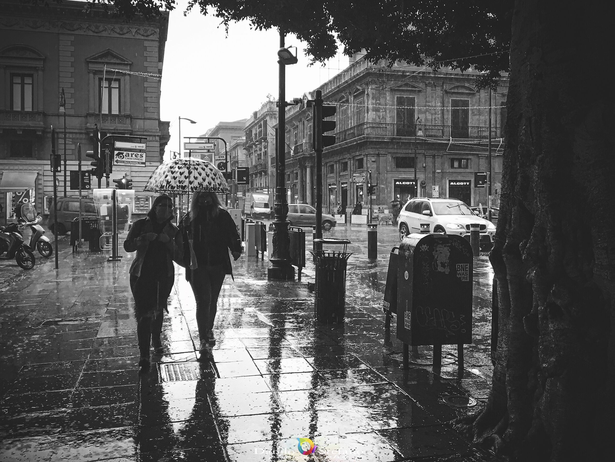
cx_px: 308
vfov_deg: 48.2
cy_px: 231
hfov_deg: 61.7
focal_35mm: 29
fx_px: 515
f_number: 2.2
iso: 50
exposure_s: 1/35
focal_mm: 4.15
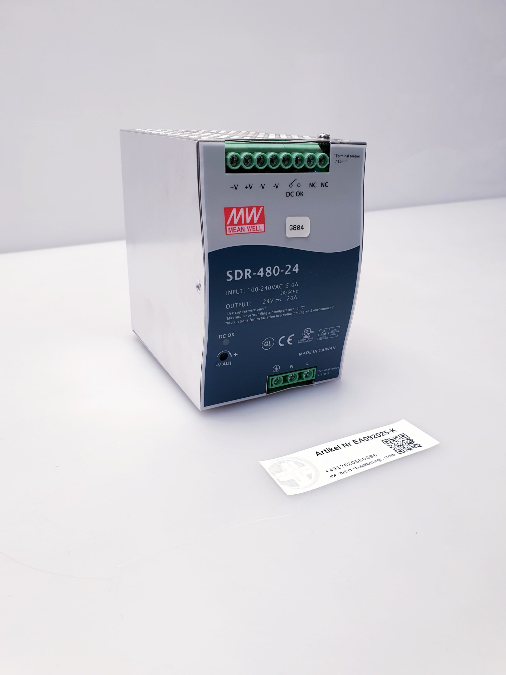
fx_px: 507
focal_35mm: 26
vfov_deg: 67.3
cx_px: 253
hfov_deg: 53.1
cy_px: 338
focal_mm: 4.3
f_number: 2.4
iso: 64
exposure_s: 1/50
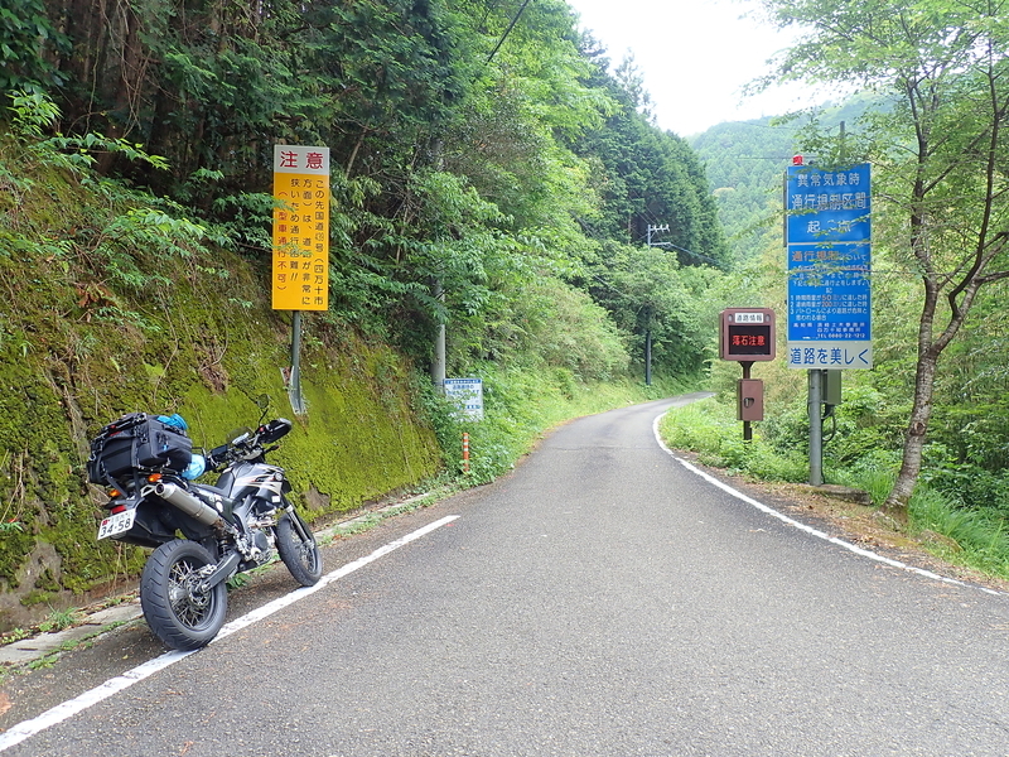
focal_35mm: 25
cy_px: 378
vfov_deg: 54.9
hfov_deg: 69.4
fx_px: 729
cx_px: 504
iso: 100
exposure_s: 1/160
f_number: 2.8
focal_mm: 4.5
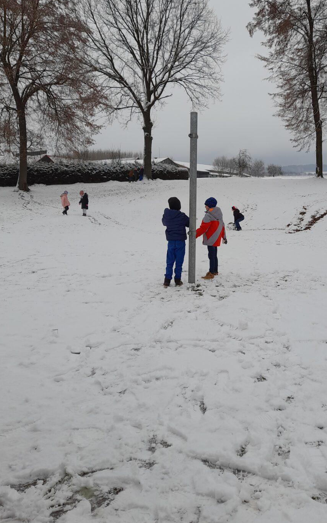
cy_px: 240
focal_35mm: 31
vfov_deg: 61.1
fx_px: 442
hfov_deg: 40.1
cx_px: 220
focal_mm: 4.6
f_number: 2
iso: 20
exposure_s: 1/414
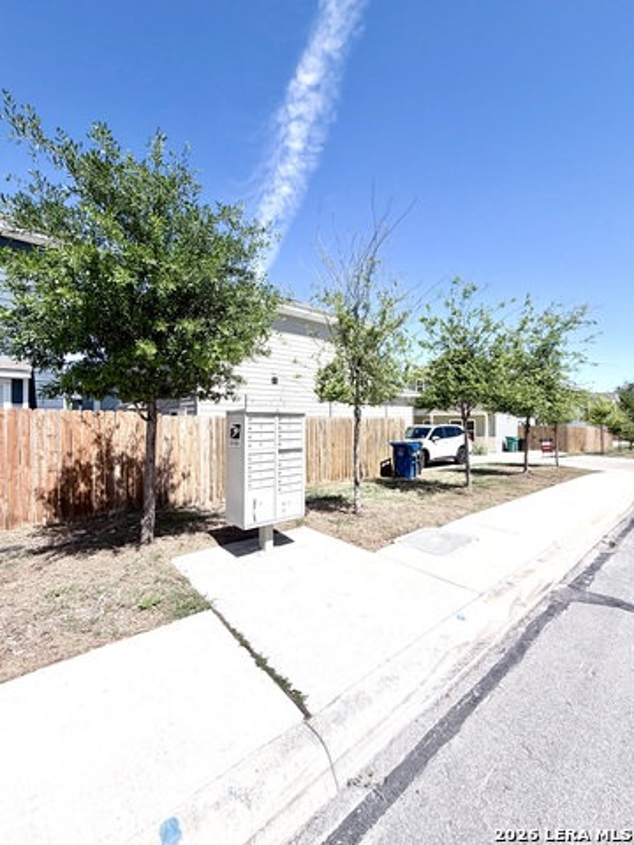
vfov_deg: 102.1
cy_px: 422
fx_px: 342
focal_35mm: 14
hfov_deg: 85.7
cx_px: 317
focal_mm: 2.22
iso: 25
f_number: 2.2
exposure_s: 1/2717
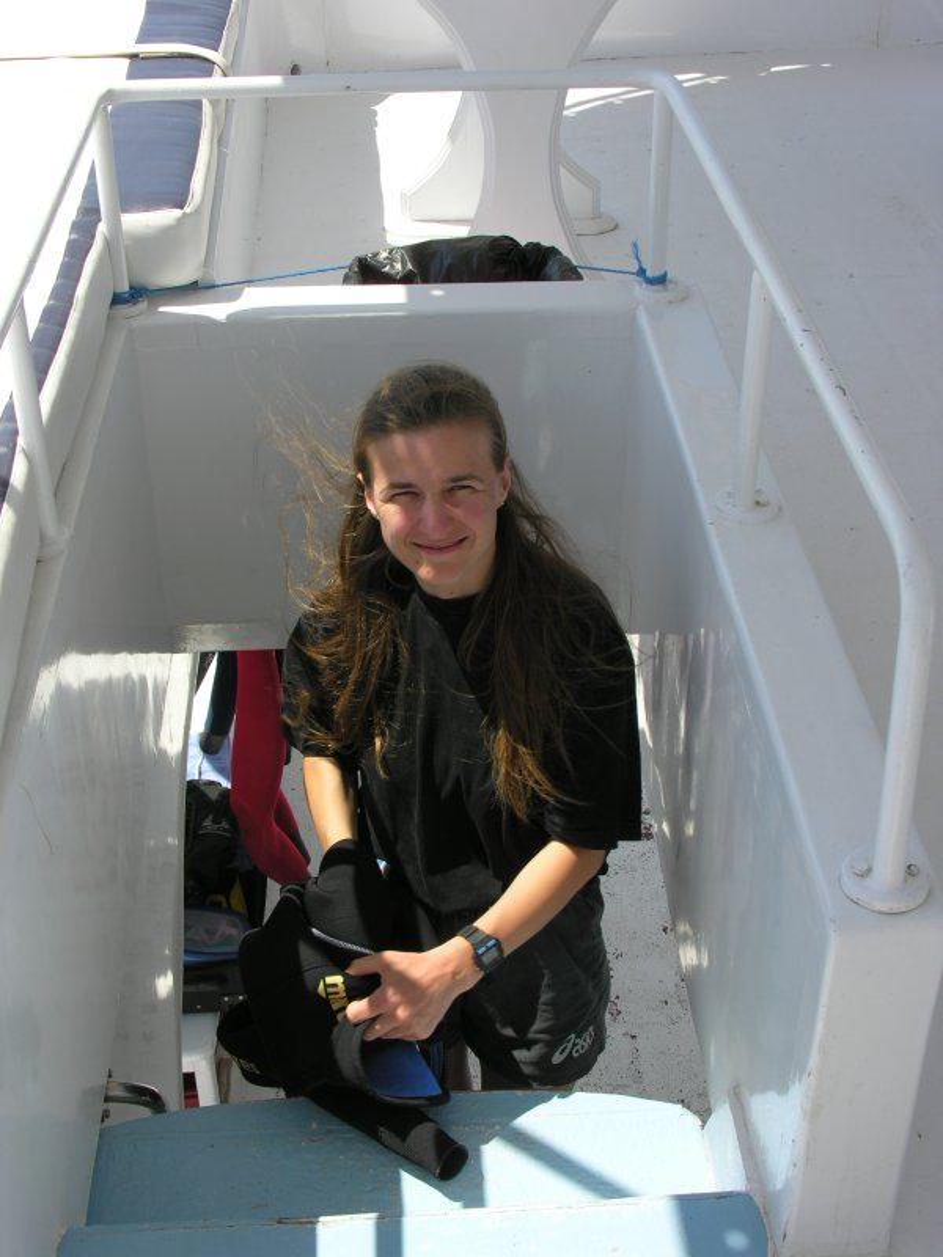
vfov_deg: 38.2
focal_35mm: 50
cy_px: 628
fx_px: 1816
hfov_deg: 29.1
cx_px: 472
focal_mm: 12.7
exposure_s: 1/188
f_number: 6.2
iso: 50
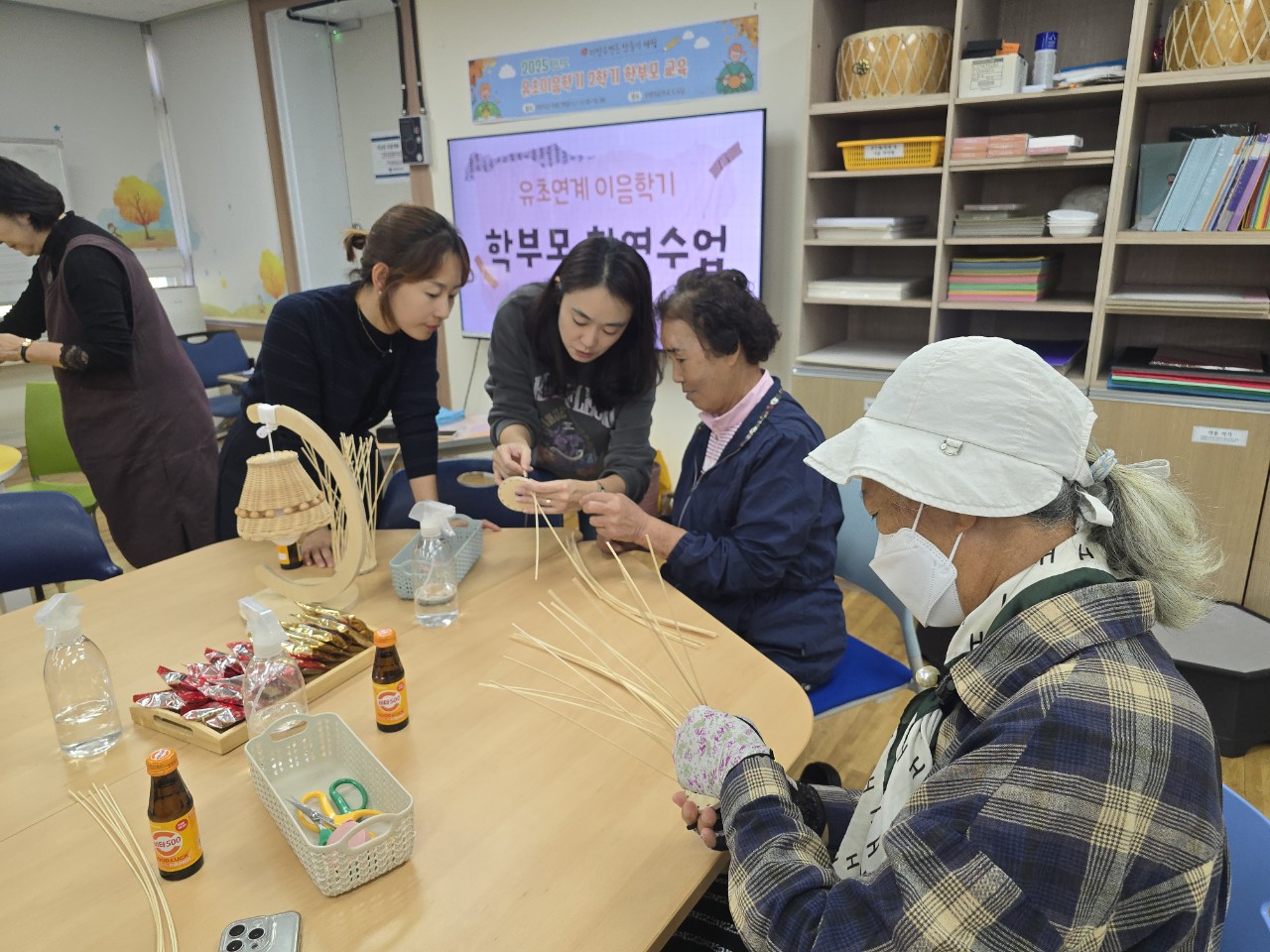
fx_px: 844
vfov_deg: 58.9
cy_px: 476
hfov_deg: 73.9
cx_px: 635
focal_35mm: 23
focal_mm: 6.3
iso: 160
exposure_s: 1/120
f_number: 1.7
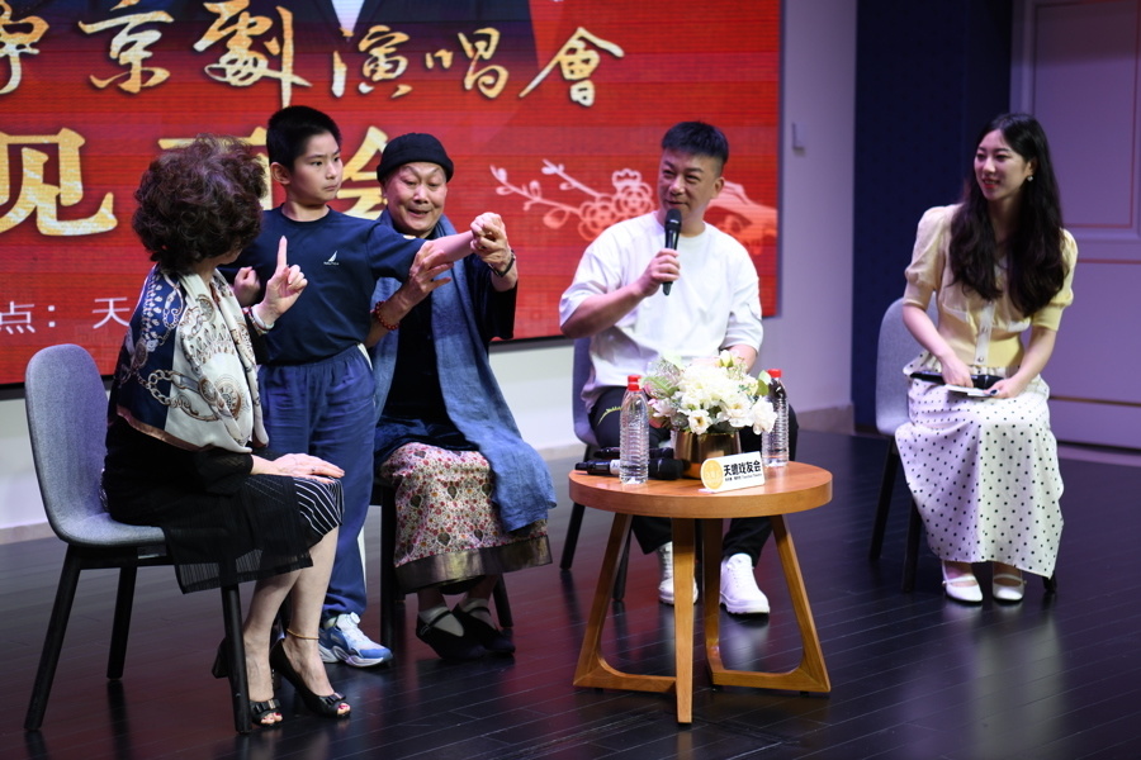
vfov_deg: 19.5
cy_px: 380
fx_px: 2218
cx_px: 570
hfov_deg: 28.8
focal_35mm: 70
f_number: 2.8
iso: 450
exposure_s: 1/400
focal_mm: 70
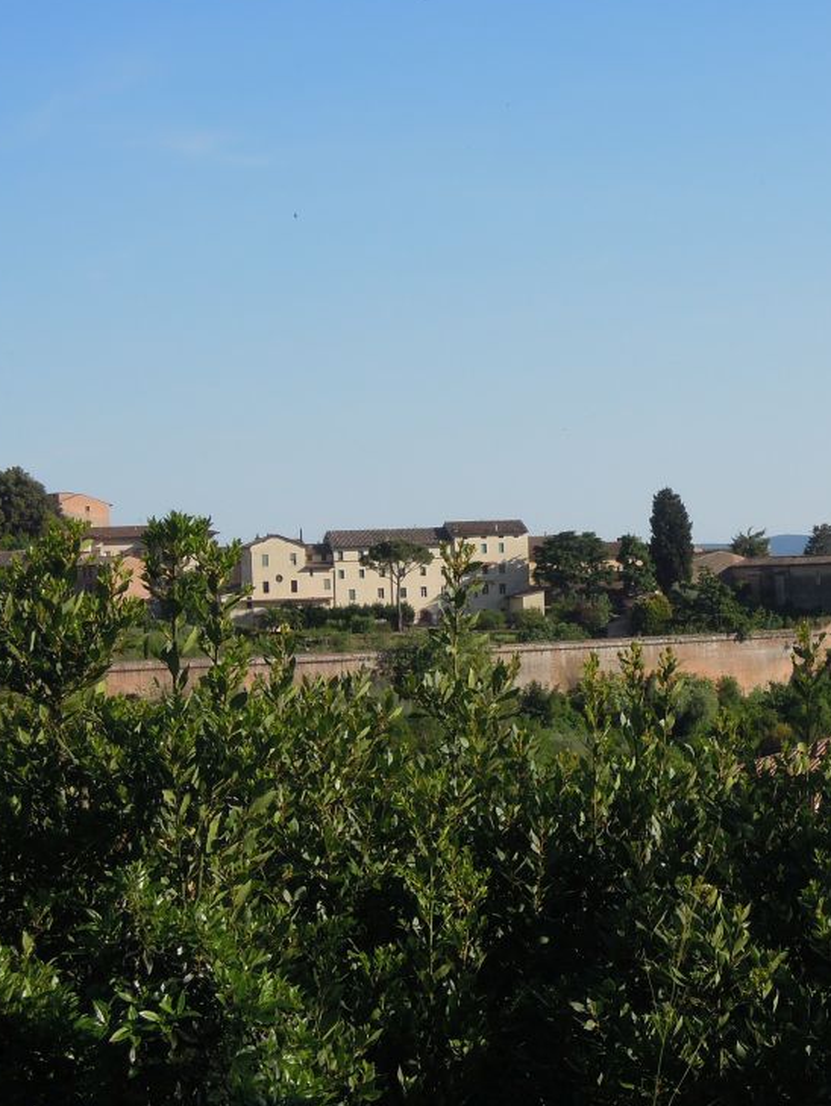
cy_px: 561
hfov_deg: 13.6
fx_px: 3455
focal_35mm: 108
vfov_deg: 18.2
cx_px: 681
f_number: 4.7
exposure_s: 1/1000
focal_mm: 13.8
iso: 160
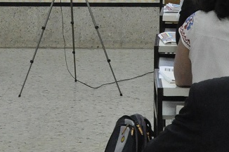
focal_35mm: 193
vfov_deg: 6.9
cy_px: -116
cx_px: 112
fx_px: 1227
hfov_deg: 10.7
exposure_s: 1/100
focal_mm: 30
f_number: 10
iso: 2500
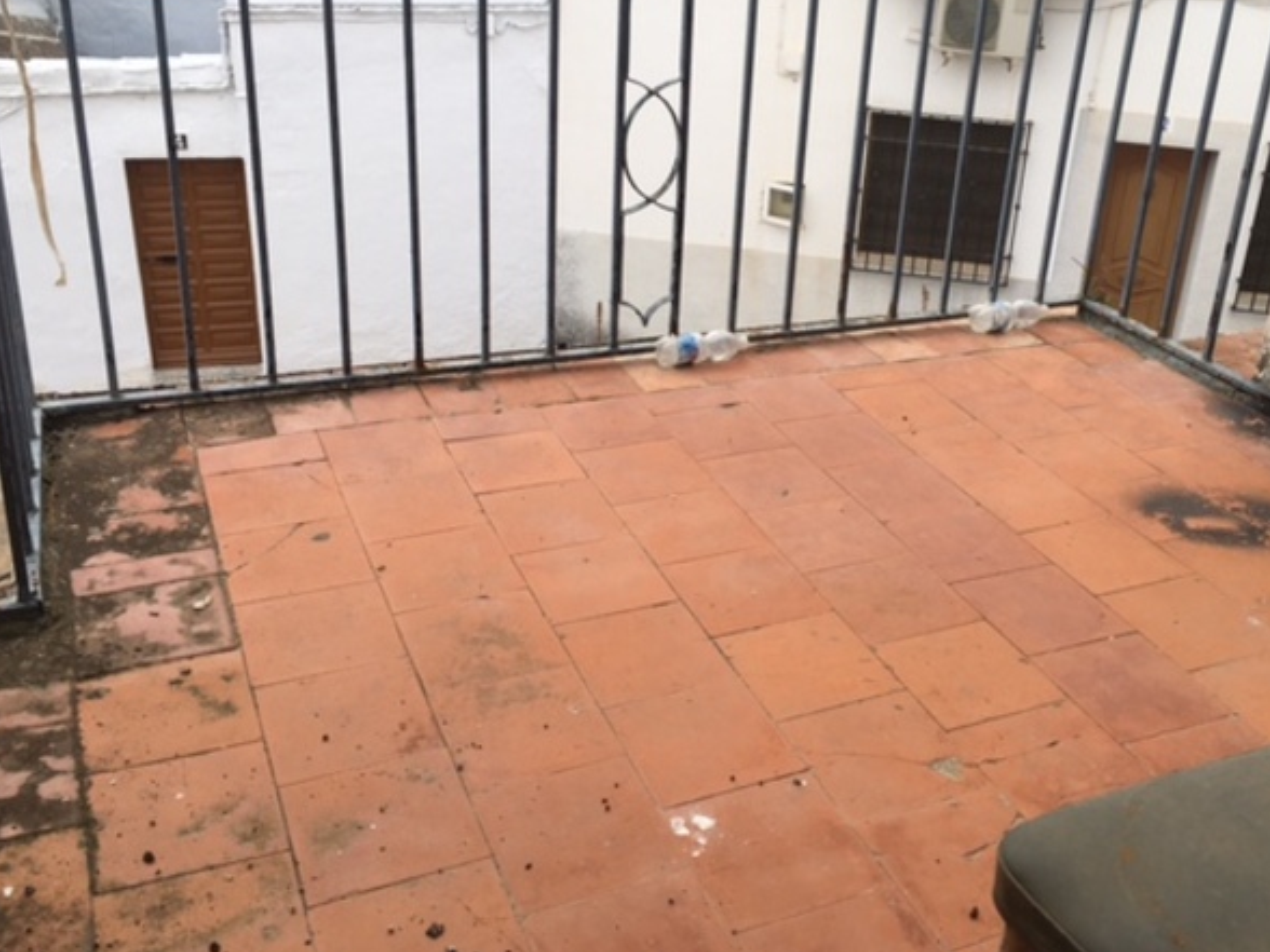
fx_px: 1357
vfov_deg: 38.5
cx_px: 747
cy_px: 383
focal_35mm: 37
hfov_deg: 49.9
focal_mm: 4.15
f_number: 2.2
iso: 25
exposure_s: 1/368
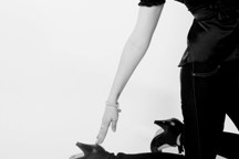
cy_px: 29
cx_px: 133
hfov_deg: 17.3
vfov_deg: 11.6
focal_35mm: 118
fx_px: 783
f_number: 16
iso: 200
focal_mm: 38
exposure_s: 1/160
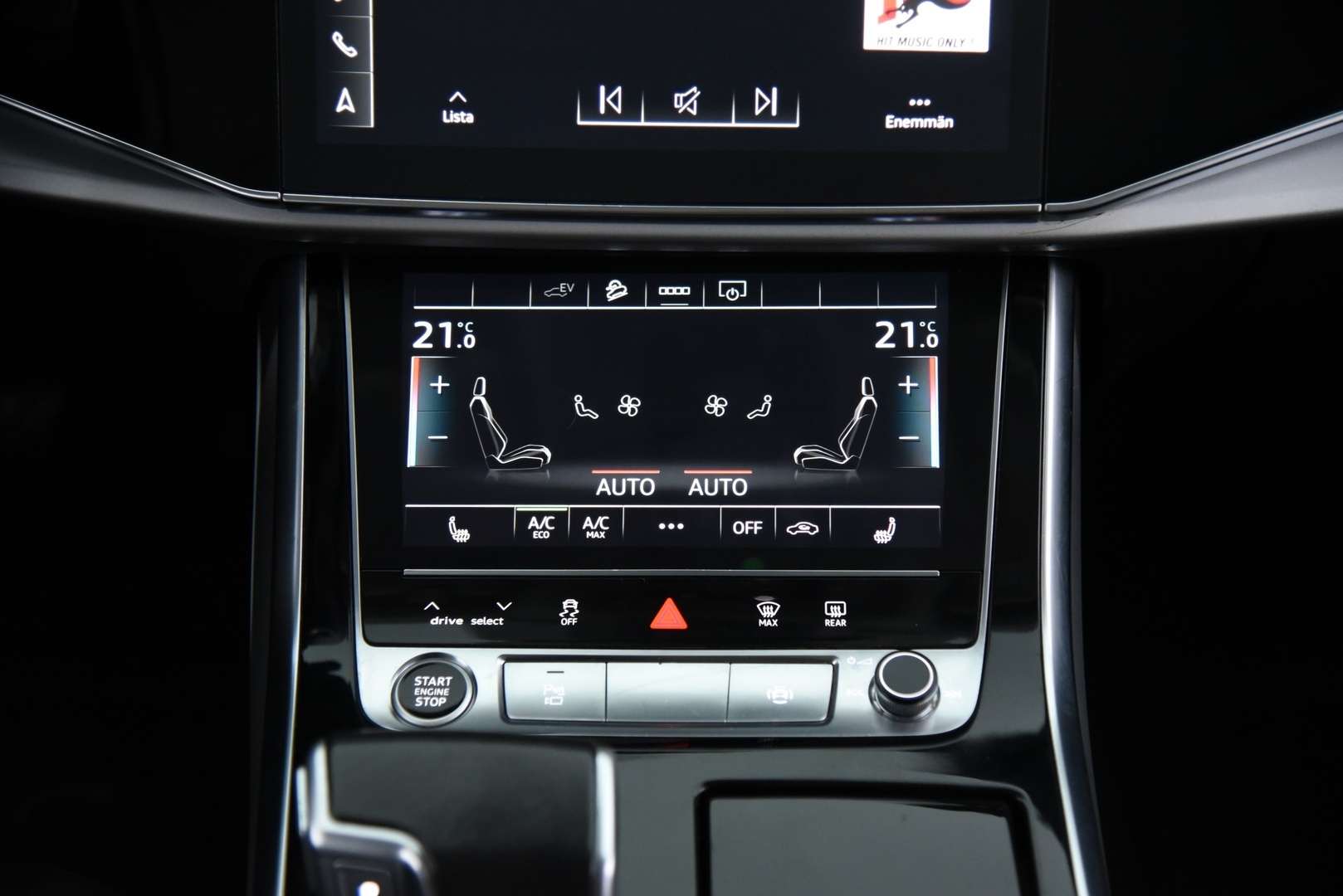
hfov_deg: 30.9
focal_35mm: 65
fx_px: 2426
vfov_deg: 20.9
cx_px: 672
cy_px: 448
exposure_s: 1/40
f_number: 4
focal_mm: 65
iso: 4000
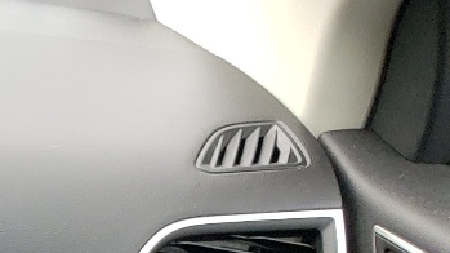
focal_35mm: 130
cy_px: 684
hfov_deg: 13.4
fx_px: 1551
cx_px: -540
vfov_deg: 8.3
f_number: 1.5
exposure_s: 1/143
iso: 50
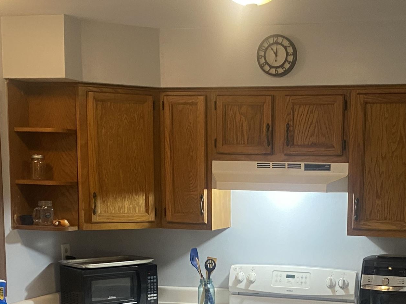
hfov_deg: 29.9
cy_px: 291
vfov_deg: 22.2
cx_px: 285
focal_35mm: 64
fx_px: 751
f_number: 1.8
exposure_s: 1/60
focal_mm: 4.25
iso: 200
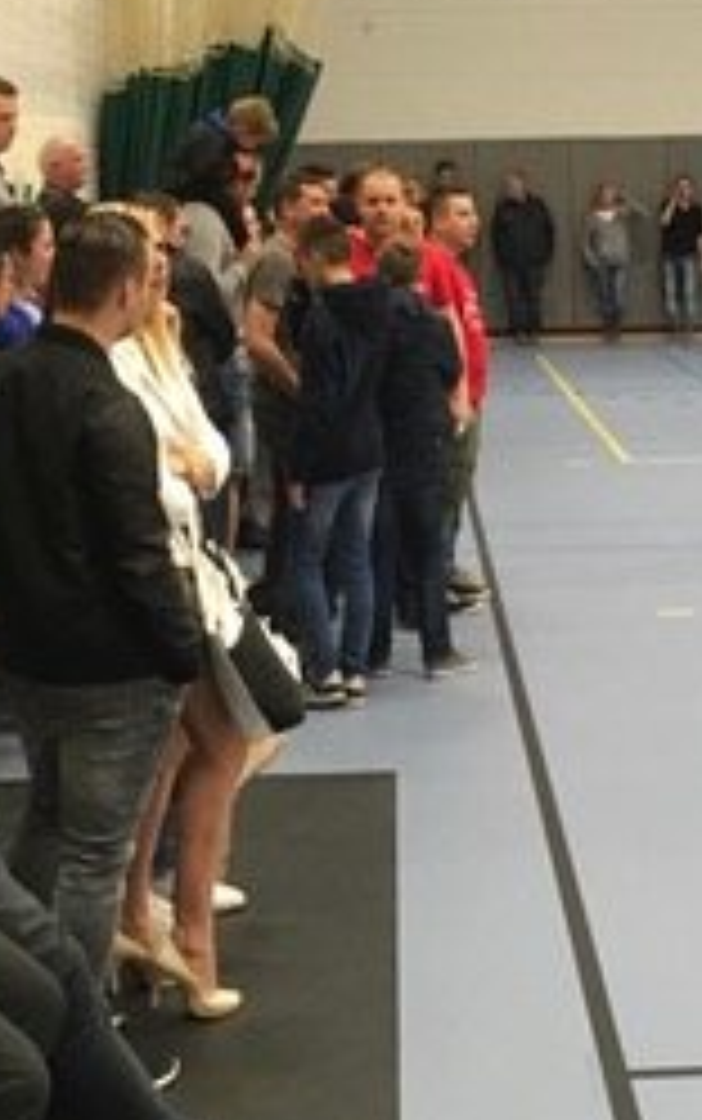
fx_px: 2414
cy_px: 432
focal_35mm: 79
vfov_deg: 26.1
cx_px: 513
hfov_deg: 16.5
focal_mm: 4.15
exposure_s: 1/33
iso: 100
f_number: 2.2
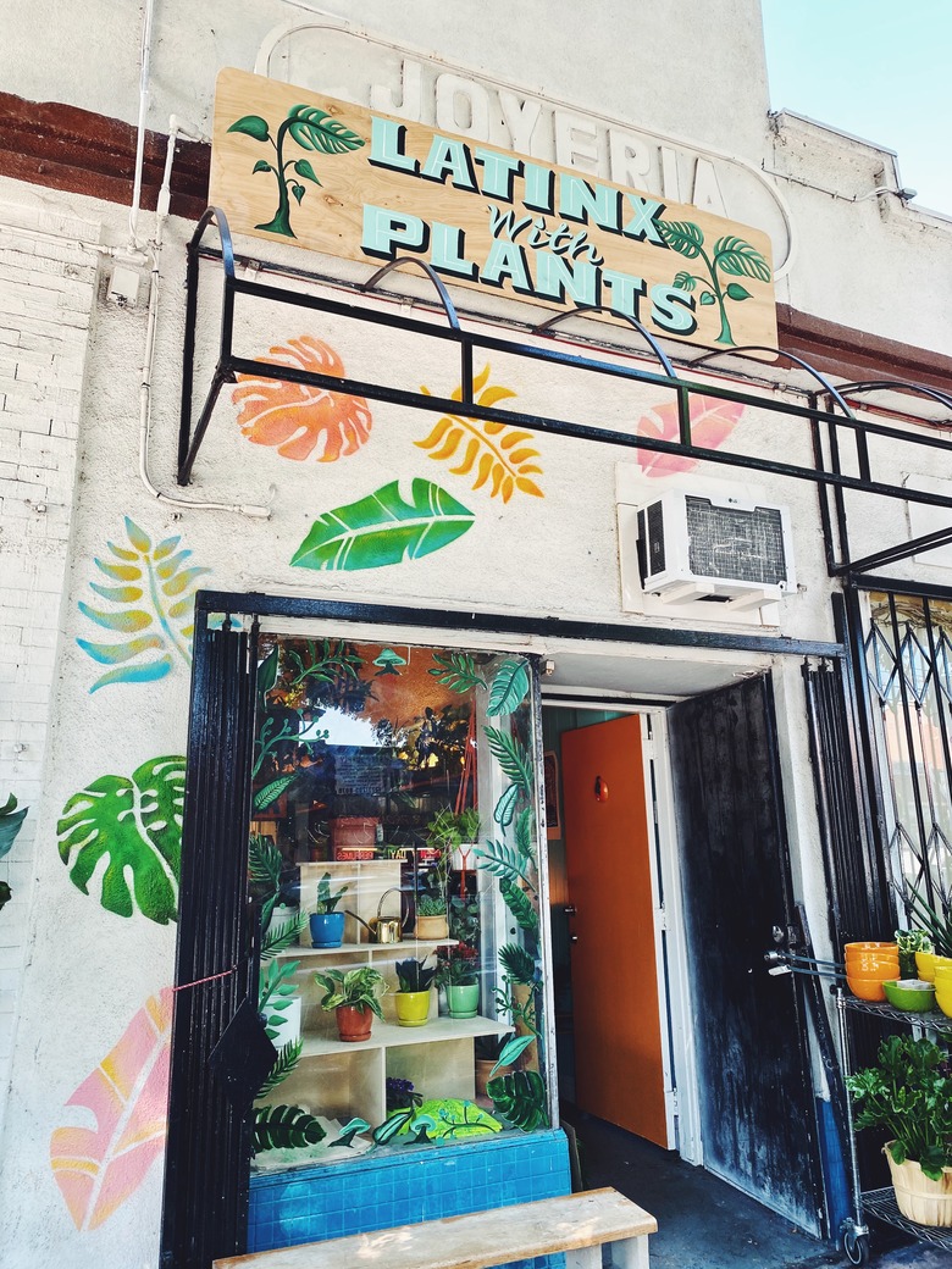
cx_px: 476
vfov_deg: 67.3
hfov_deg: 53.1
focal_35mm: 26
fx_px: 953
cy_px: 634
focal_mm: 4.25
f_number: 1.8
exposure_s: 1/122
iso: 50
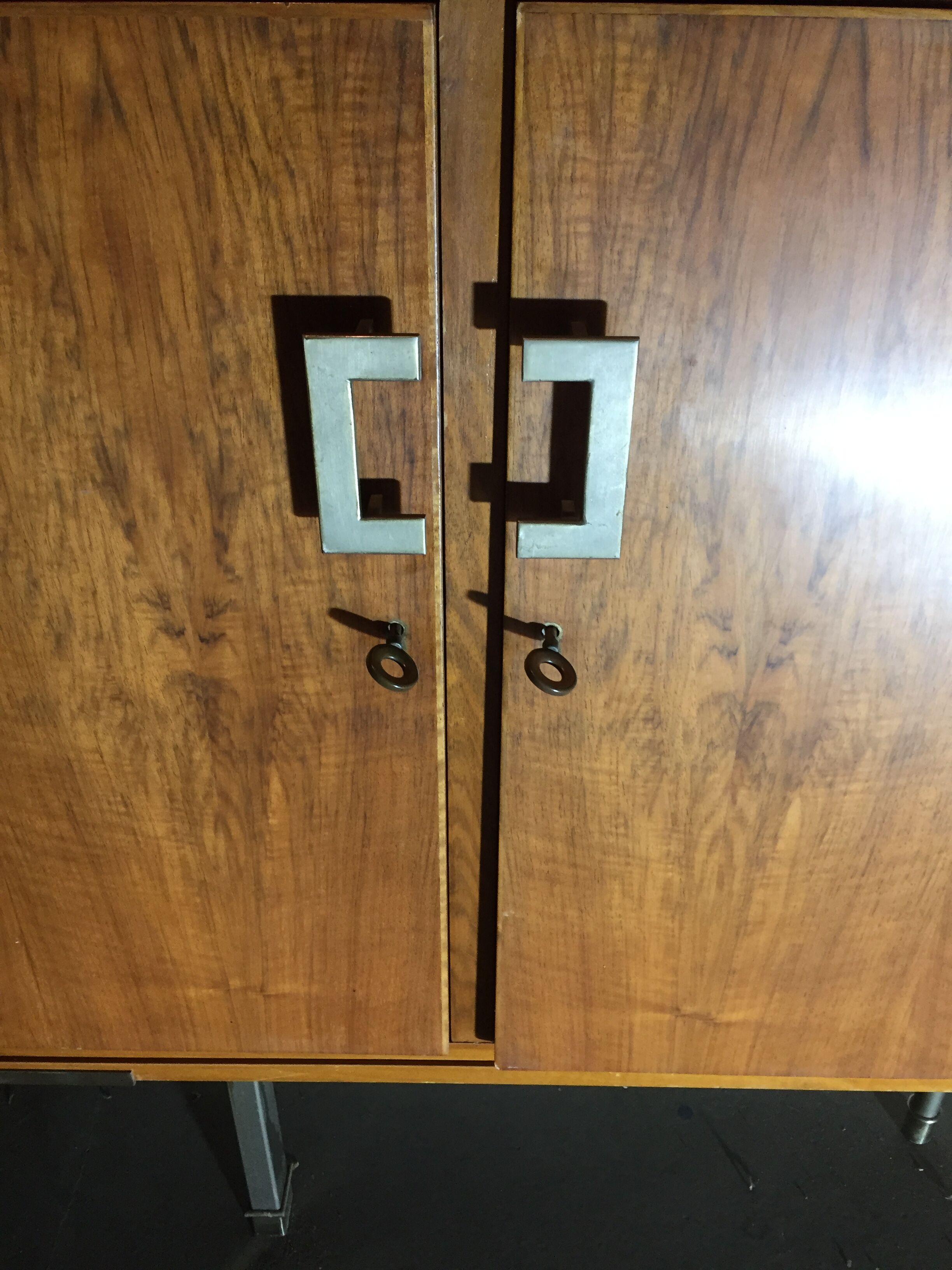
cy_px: 635
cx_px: 476
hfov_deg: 48.2
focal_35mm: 29
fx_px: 1063
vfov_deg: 61.7
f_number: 2.2
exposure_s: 1/33
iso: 160
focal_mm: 4.15
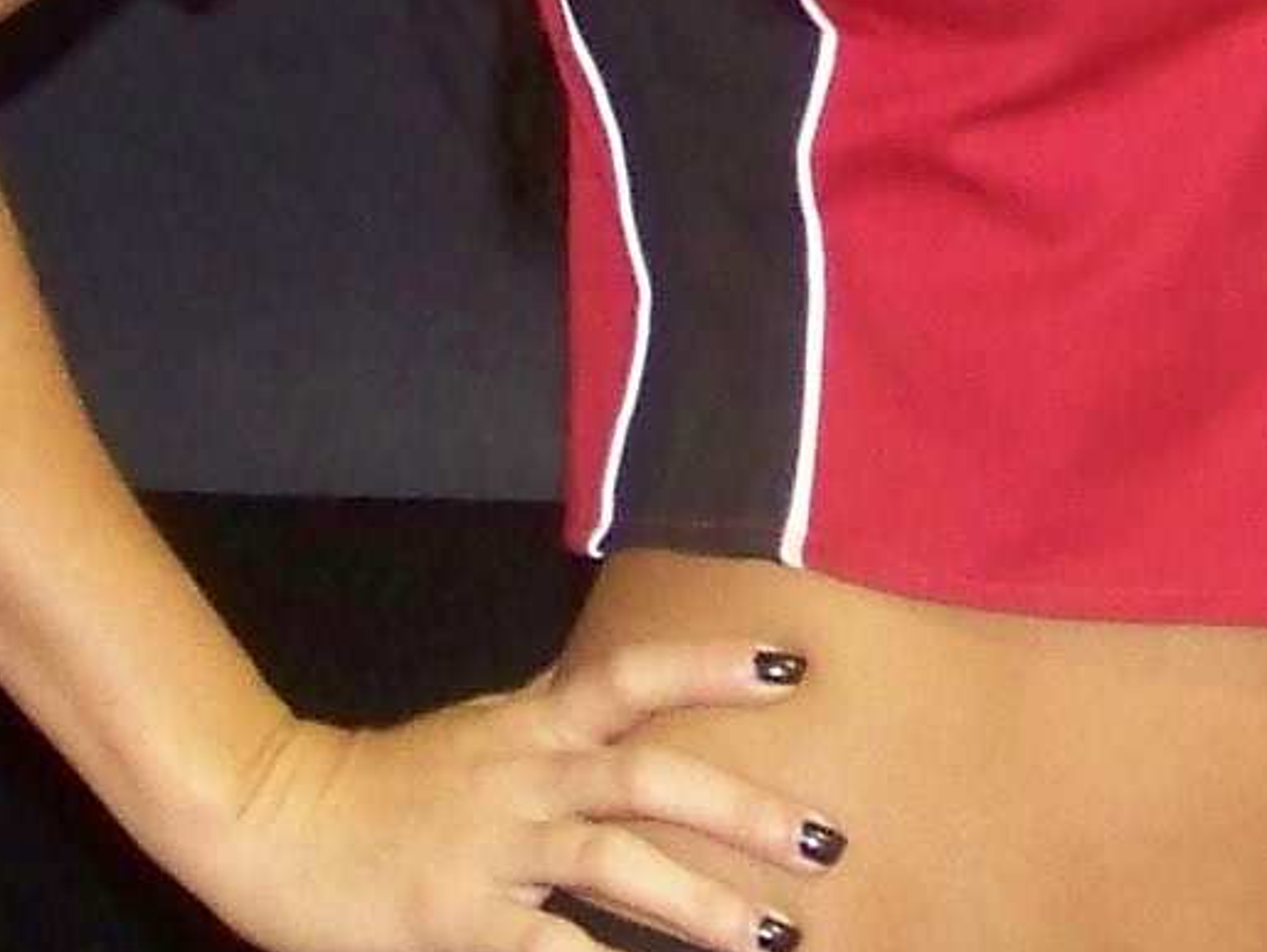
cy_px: -419
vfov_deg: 3.5
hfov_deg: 4.7
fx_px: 15307
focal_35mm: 418
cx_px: 1341
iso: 200
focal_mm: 11.6
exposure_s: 1/40
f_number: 3.2
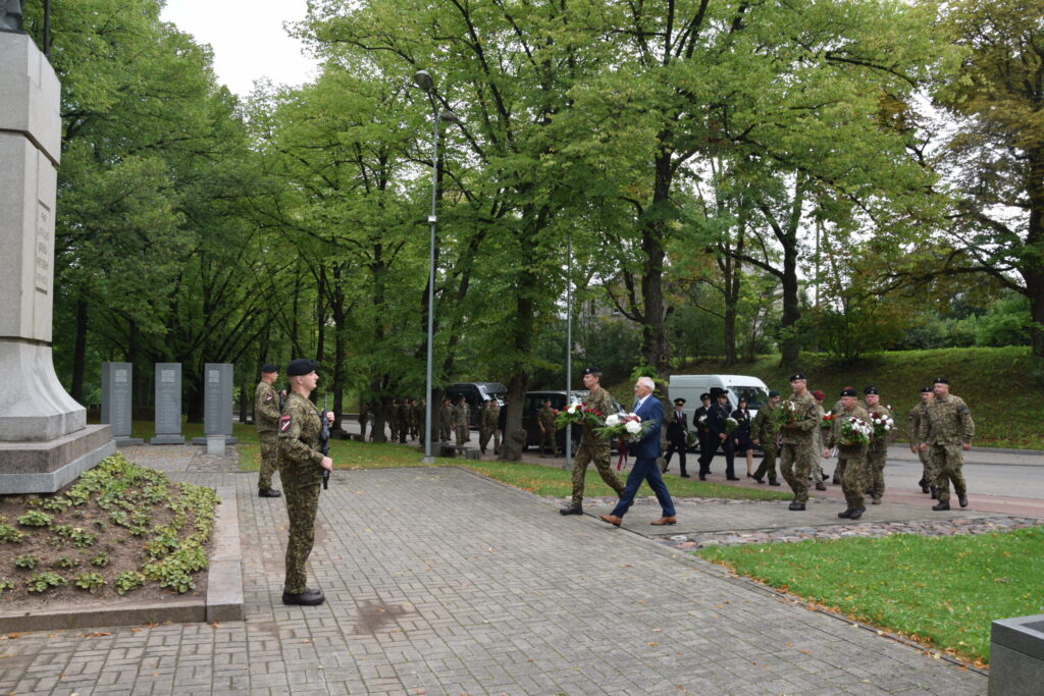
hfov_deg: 67.4
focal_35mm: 27
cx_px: 522
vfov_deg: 47.9
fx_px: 783
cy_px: 348
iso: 400
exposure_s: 1/200
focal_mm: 18
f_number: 7.1
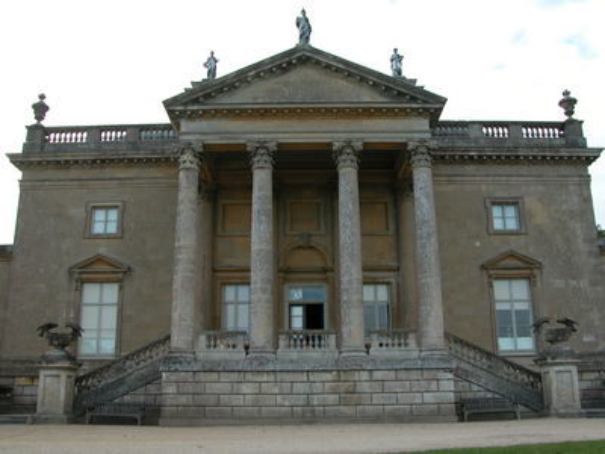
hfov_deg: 52.6
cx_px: 302
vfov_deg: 40.7
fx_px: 612
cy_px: 227
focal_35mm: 35
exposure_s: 1/169
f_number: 4.5
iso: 100
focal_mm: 8.9
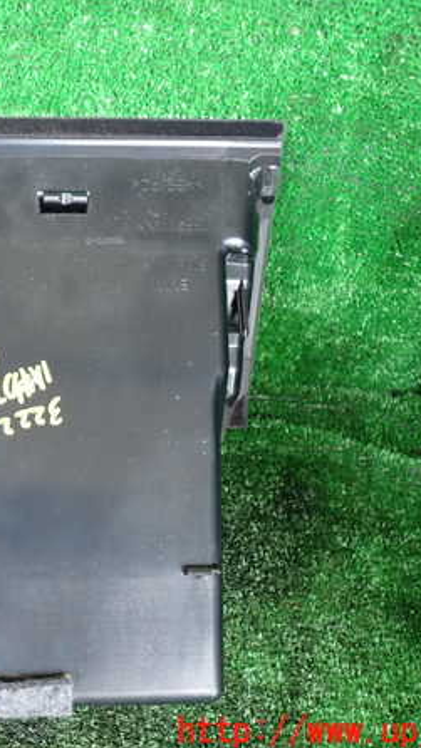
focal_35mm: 44
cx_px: 54
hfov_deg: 26.3
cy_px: 376
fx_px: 873
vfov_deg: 46.4
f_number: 2.3
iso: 200
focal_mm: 5.4
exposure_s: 1/50
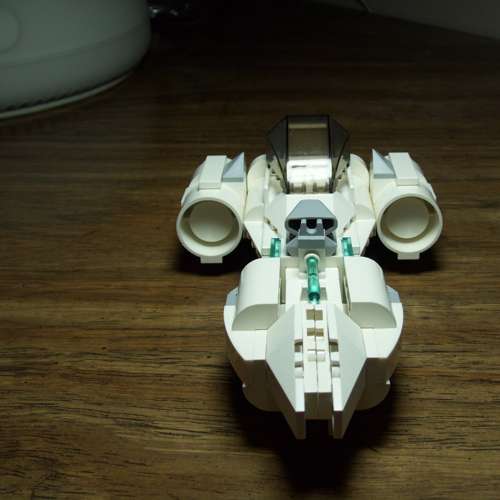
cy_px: 250
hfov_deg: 33.8
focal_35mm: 50
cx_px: 315
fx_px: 817
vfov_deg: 34.0
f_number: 3.4
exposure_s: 1/100
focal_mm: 7.1
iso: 80
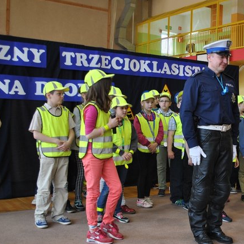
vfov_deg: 34.0
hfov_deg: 33.4
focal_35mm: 50
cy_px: 121
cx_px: 181
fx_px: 399
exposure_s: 1/40
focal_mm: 26
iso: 200
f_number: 4.2
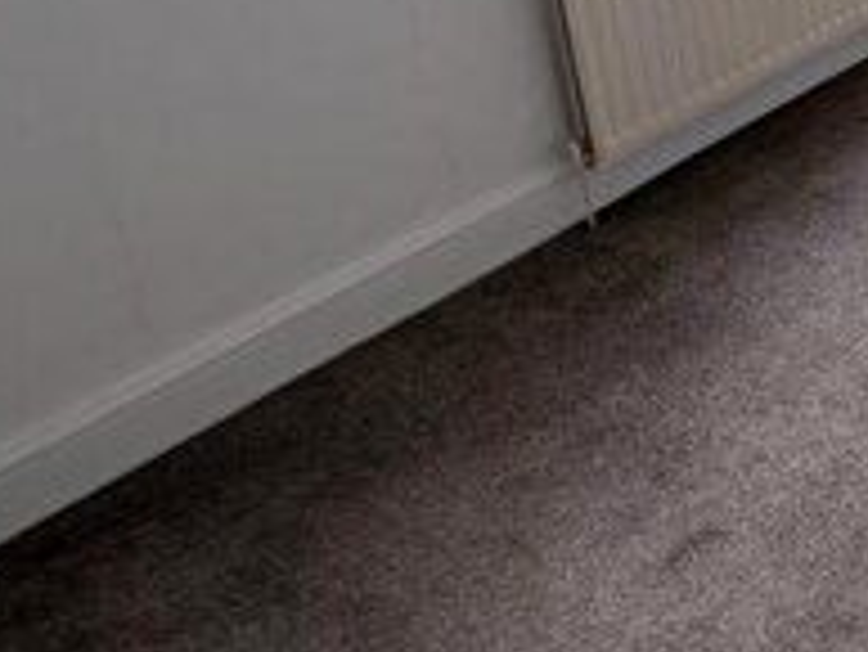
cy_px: -146
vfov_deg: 27.0
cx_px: 1289
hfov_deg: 27.9
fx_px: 1179
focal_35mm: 47
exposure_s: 1/137
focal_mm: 1.95
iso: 59
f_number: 2.2
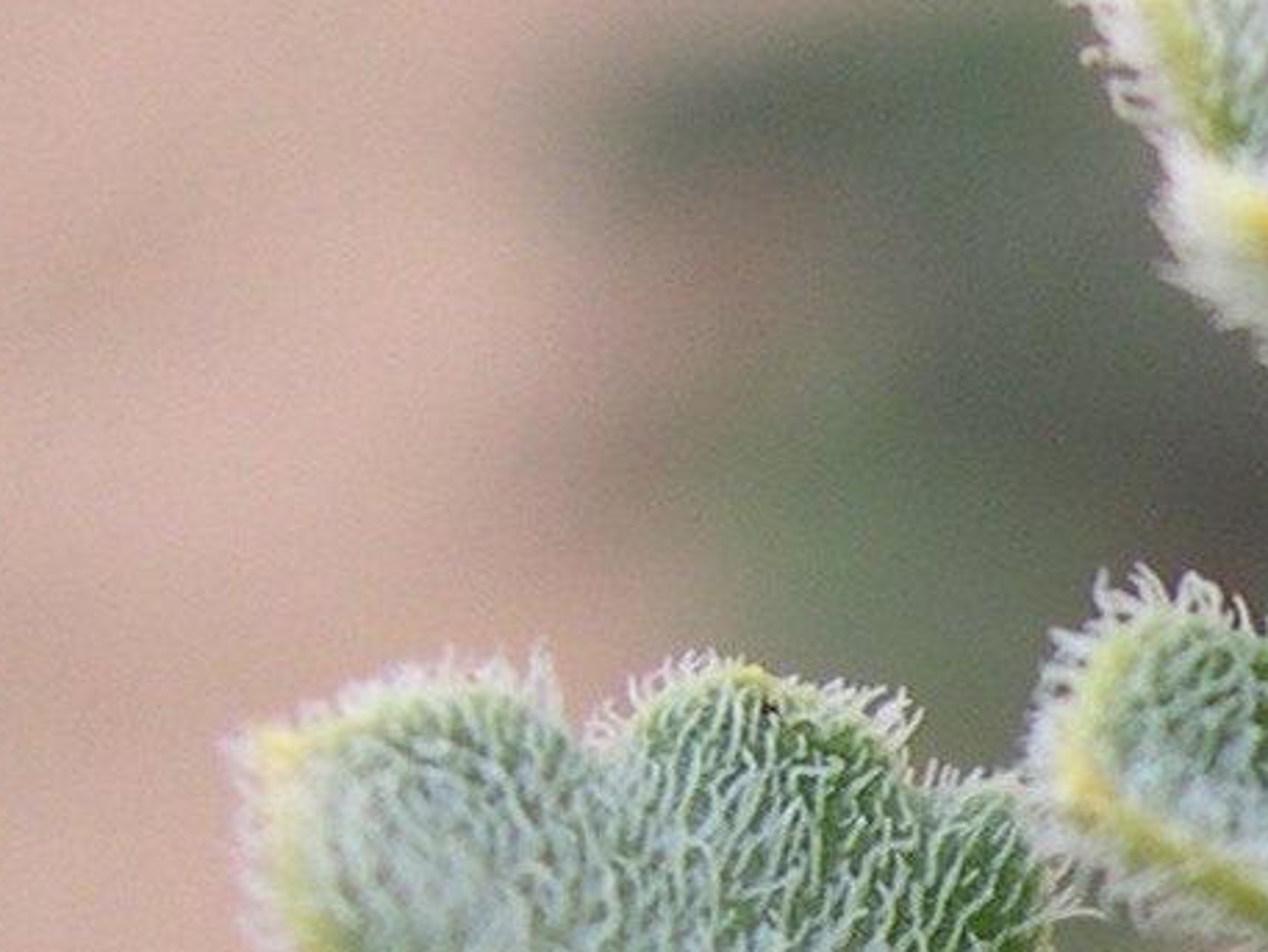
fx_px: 4873
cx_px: 1693
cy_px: 1216
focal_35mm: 133
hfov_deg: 14.2
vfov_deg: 10.9
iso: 100
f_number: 2.8
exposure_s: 1/521
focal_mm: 8
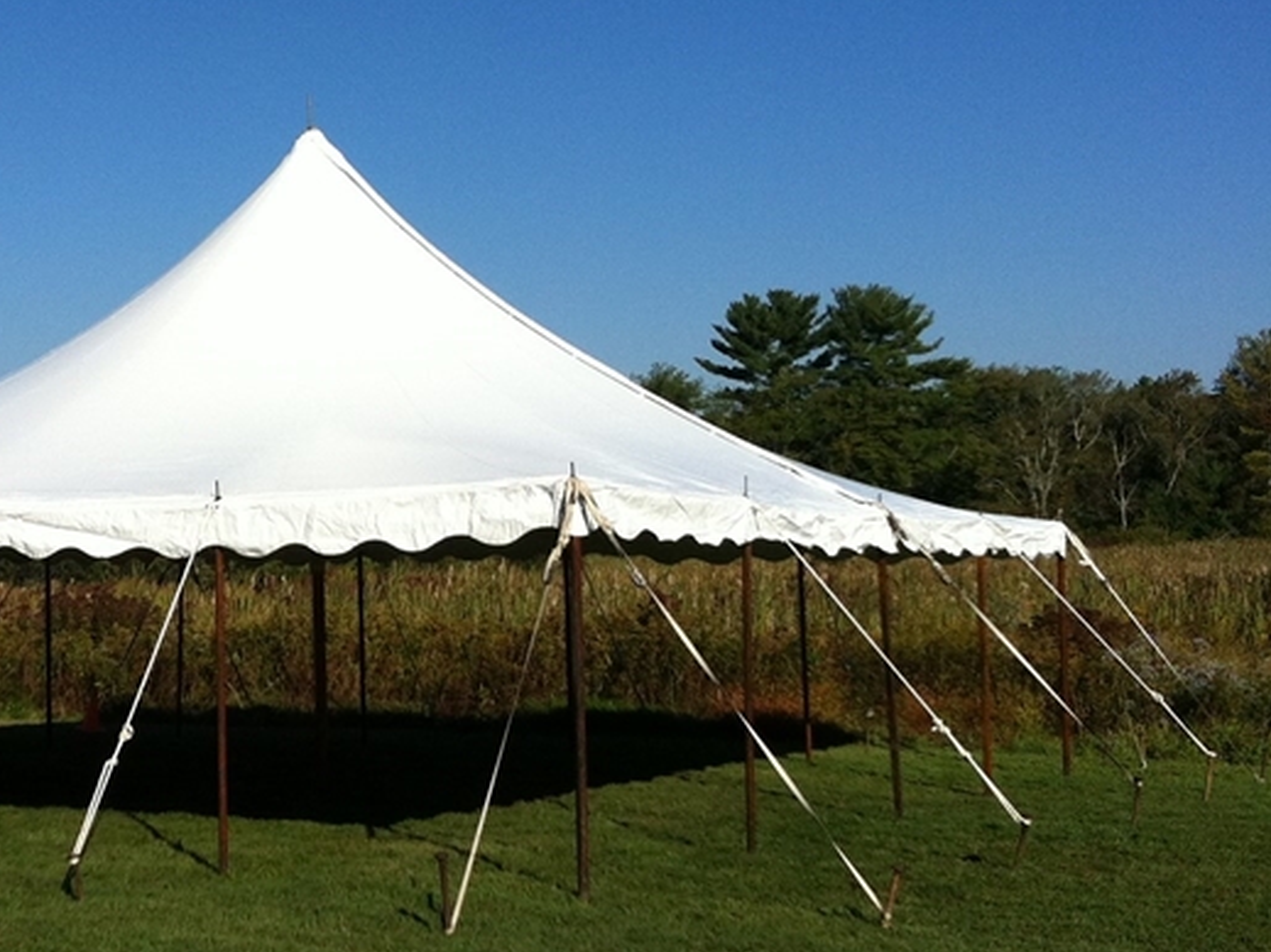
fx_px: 2533
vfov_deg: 21.3
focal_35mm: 69
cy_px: 474
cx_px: 336
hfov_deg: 27.8
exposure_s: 1/2155
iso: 80
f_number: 2.8
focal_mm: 3.85
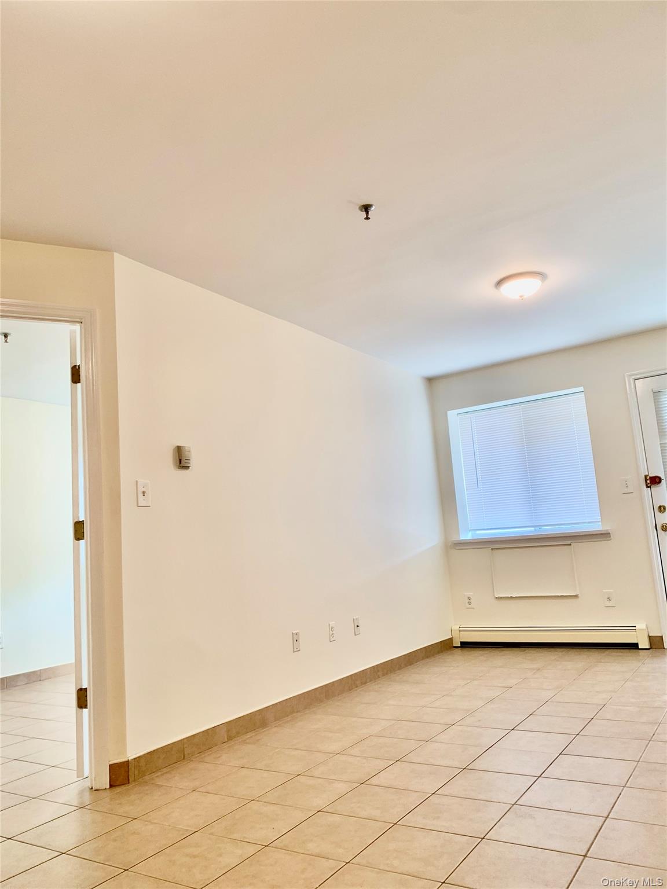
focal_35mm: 26
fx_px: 668
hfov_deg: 53.1
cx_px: 334
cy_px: 444
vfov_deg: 67.3
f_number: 1.8
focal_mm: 4.25
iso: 50
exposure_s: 1/60
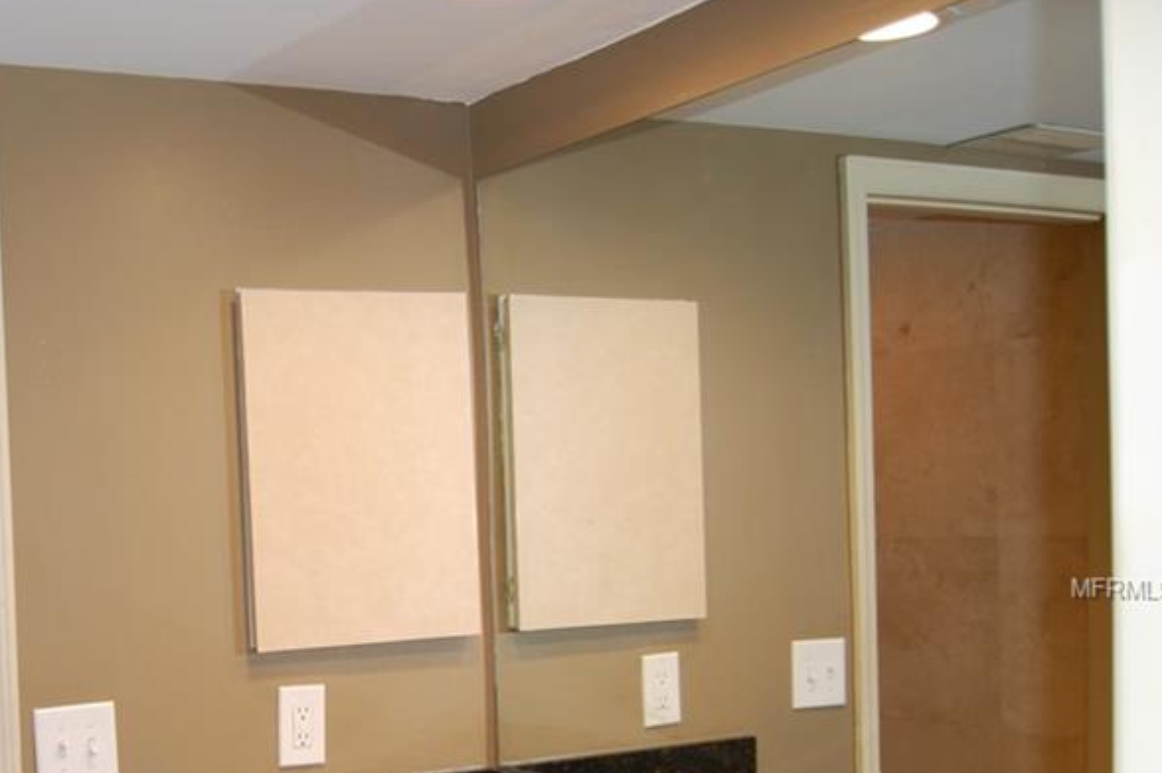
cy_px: 589
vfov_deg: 28.1
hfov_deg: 39.6
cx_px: 172
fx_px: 1516
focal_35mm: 47
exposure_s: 1/60
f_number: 3.5
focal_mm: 18
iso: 400
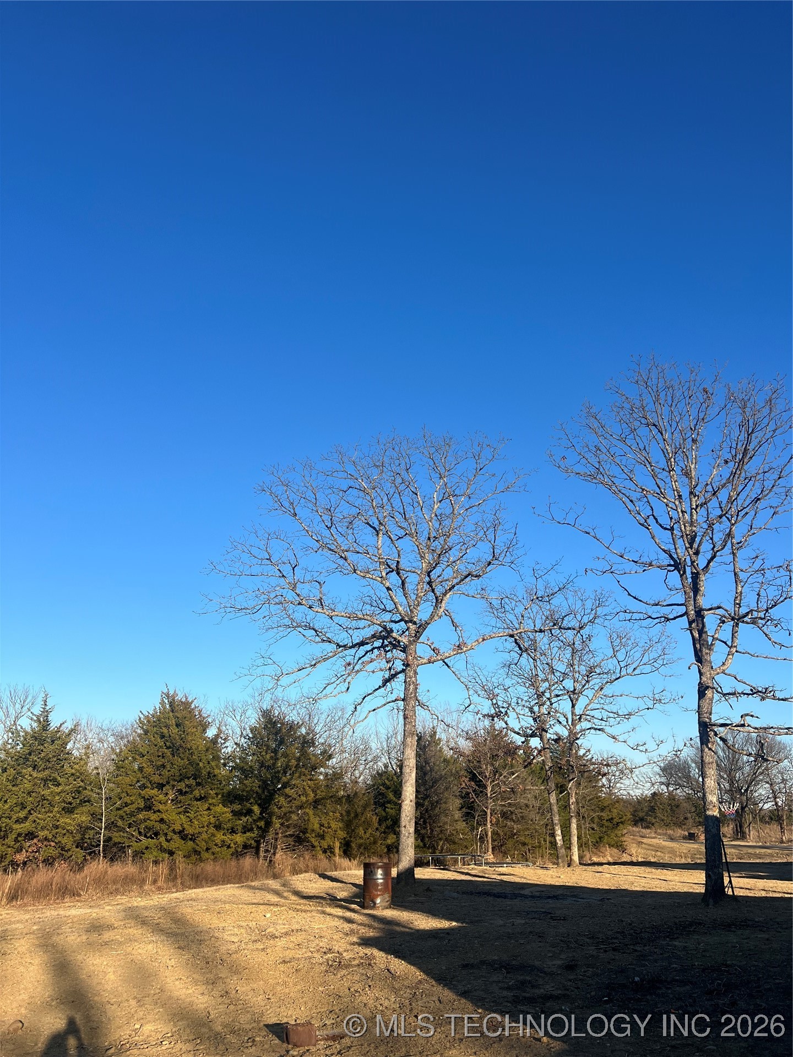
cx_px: 396
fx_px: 794
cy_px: 528
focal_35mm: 26
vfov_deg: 67.3
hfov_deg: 53.1
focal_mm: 5.7
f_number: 1.5
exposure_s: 1/3460
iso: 50
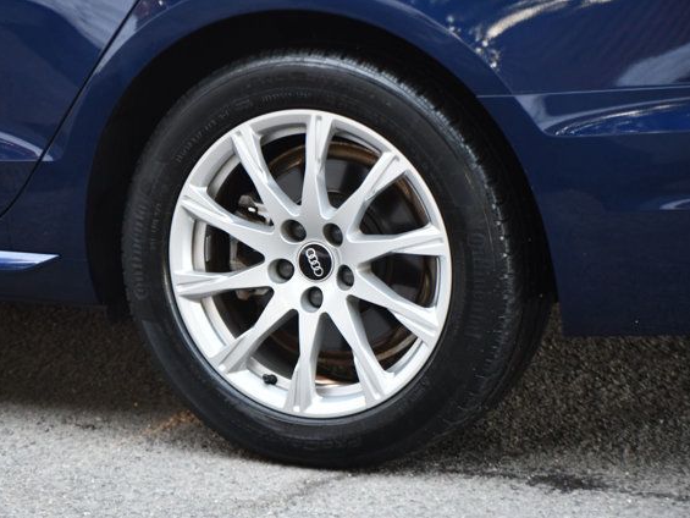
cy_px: 260
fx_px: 3409
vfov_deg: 8.7
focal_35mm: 171
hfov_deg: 11.6
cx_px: 308
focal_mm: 105
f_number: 4.8
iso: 1000
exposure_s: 1/125
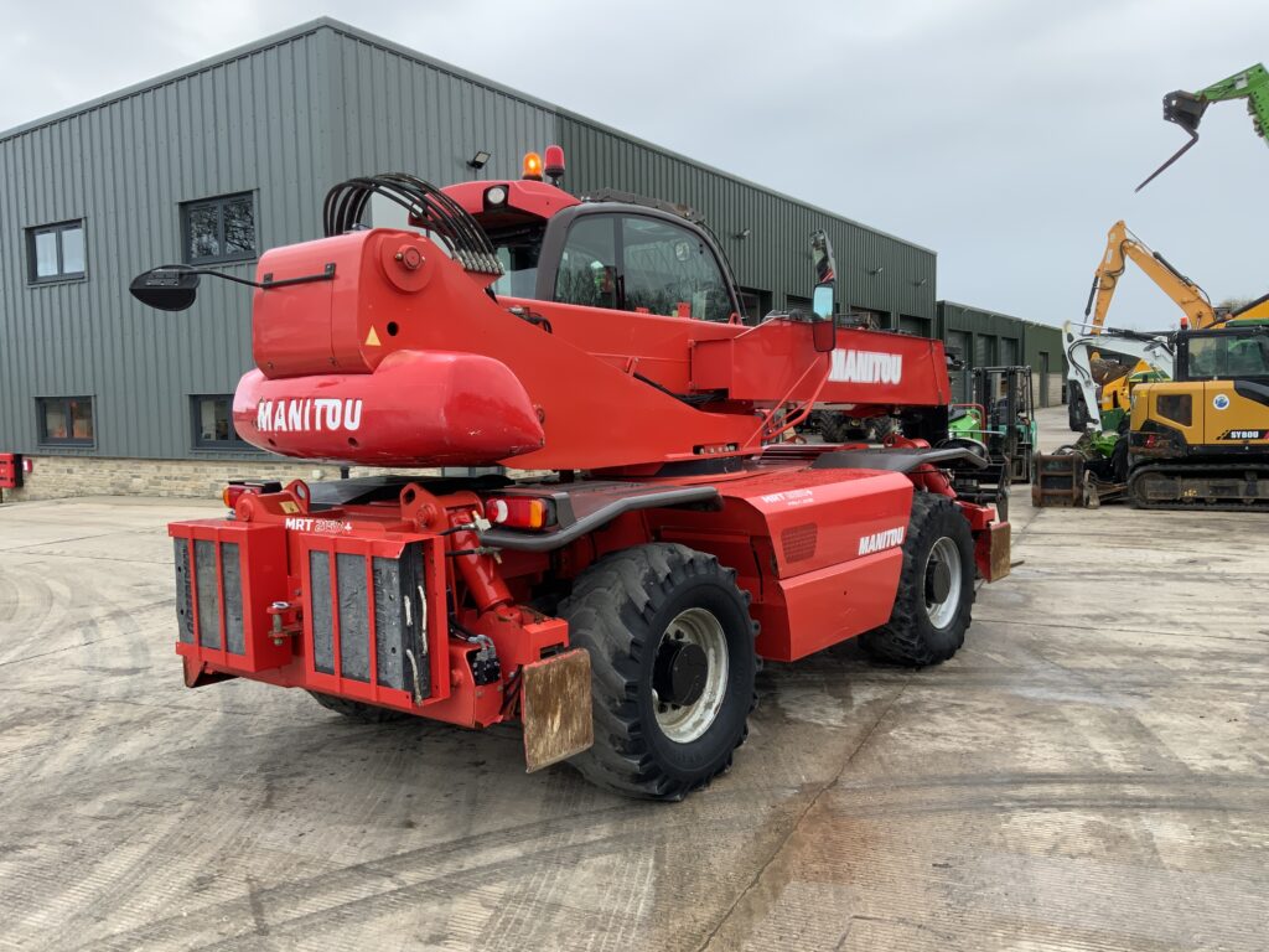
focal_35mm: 29
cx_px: 634
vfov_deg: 48.2
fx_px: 1063
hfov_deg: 61.7
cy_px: 476
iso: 16
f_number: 1.8
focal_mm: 3
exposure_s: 1/158
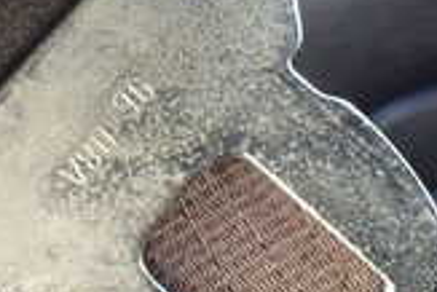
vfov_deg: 11.7
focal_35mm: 115
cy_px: -35
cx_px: -24
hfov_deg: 17.3
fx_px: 1397
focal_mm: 5.4
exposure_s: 1/125
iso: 800
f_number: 2.3
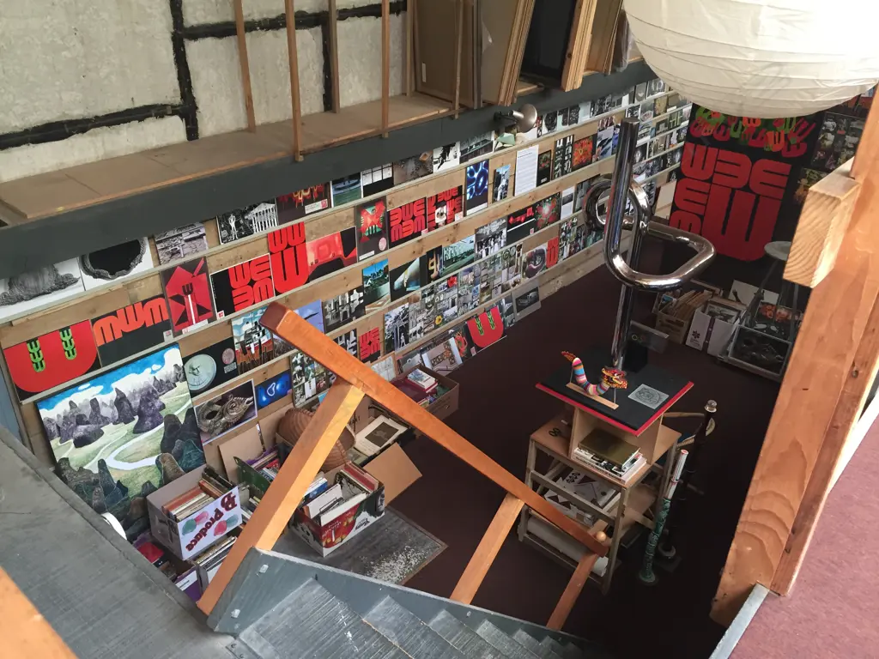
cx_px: 440
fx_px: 736
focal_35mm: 29
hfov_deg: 61.7
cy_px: 330
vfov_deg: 48.2
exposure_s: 1/33
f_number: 2.2
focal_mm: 4.15
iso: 160
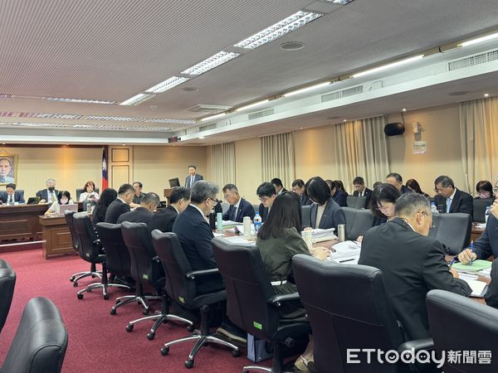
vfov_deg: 56.8
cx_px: 249
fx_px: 345
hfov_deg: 71.6
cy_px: 186
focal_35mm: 24
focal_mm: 6.76
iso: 250
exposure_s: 1/60
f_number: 1.78
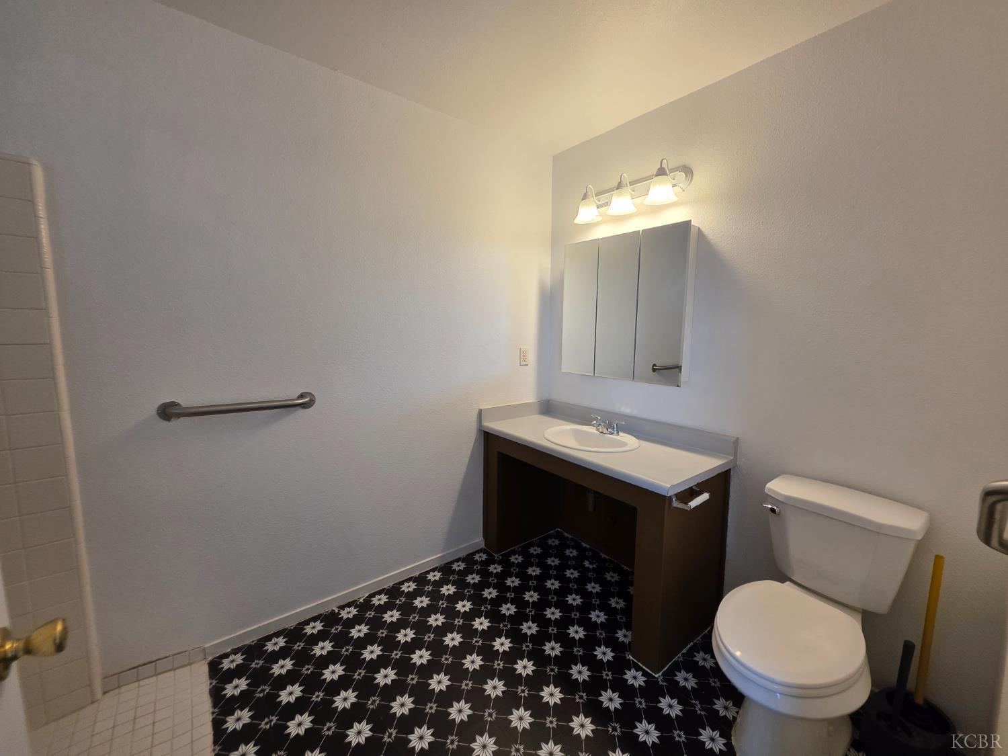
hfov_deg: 106.2
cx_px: 504
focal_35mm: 13
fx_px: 379
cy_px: 378
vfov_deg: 89.9
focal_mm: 2.2
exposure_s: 1/120
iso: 100
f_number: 1.9
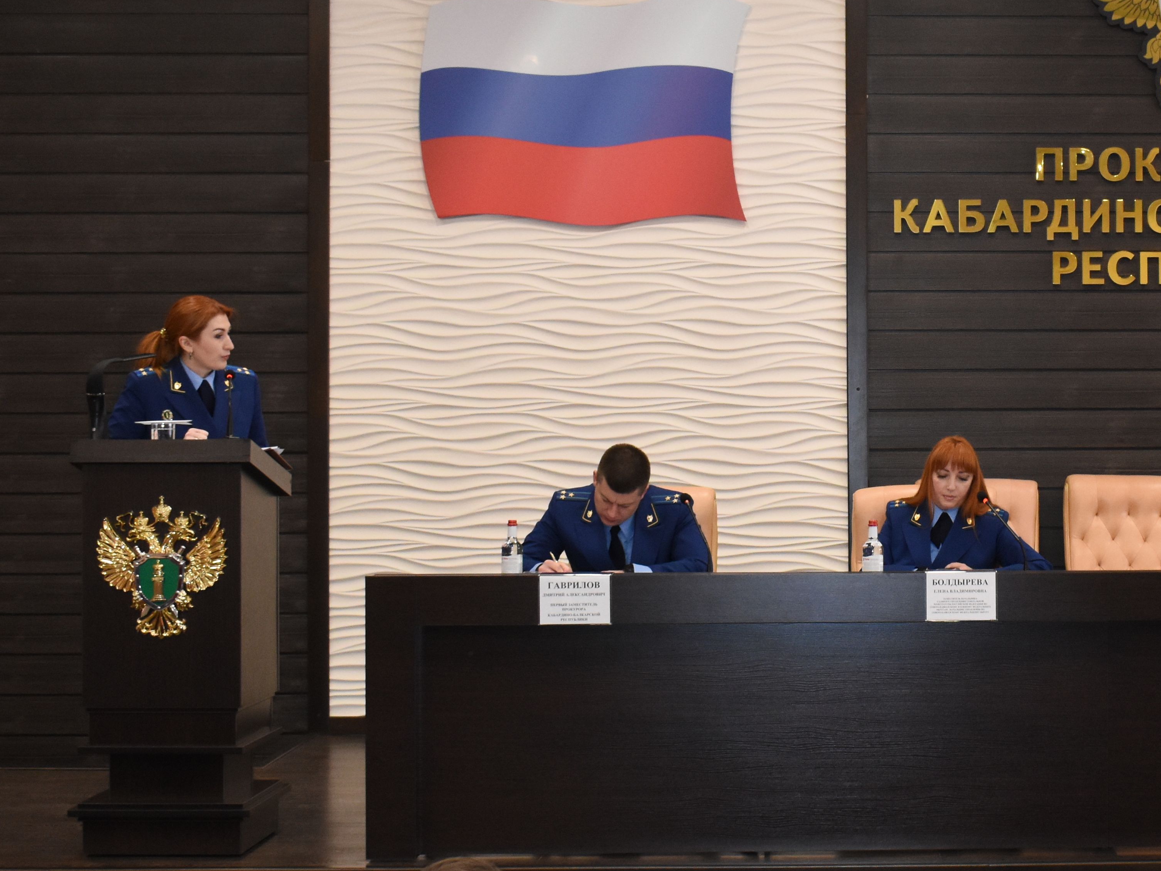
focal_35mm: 74
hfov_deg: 25.7
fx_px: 2479
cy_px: 361
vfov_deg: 19.9
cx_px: 984
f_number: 5.6
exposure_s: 1/100
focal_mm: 27
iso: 1600
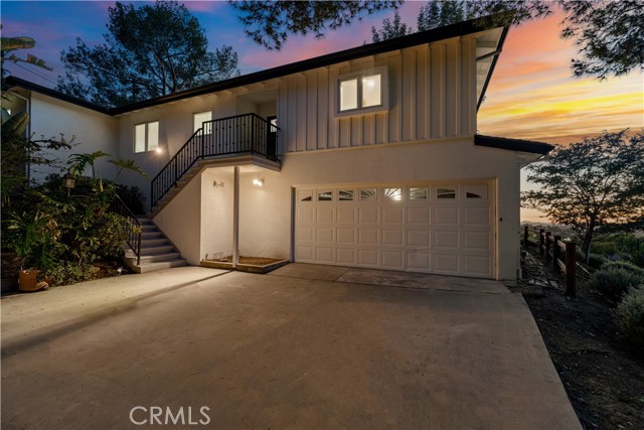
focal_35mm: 14
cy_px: 215
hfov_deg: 104.2
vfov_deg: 81.2
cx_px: 322
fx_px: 250
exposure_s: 1/4
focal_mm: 14
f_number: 4
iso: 500
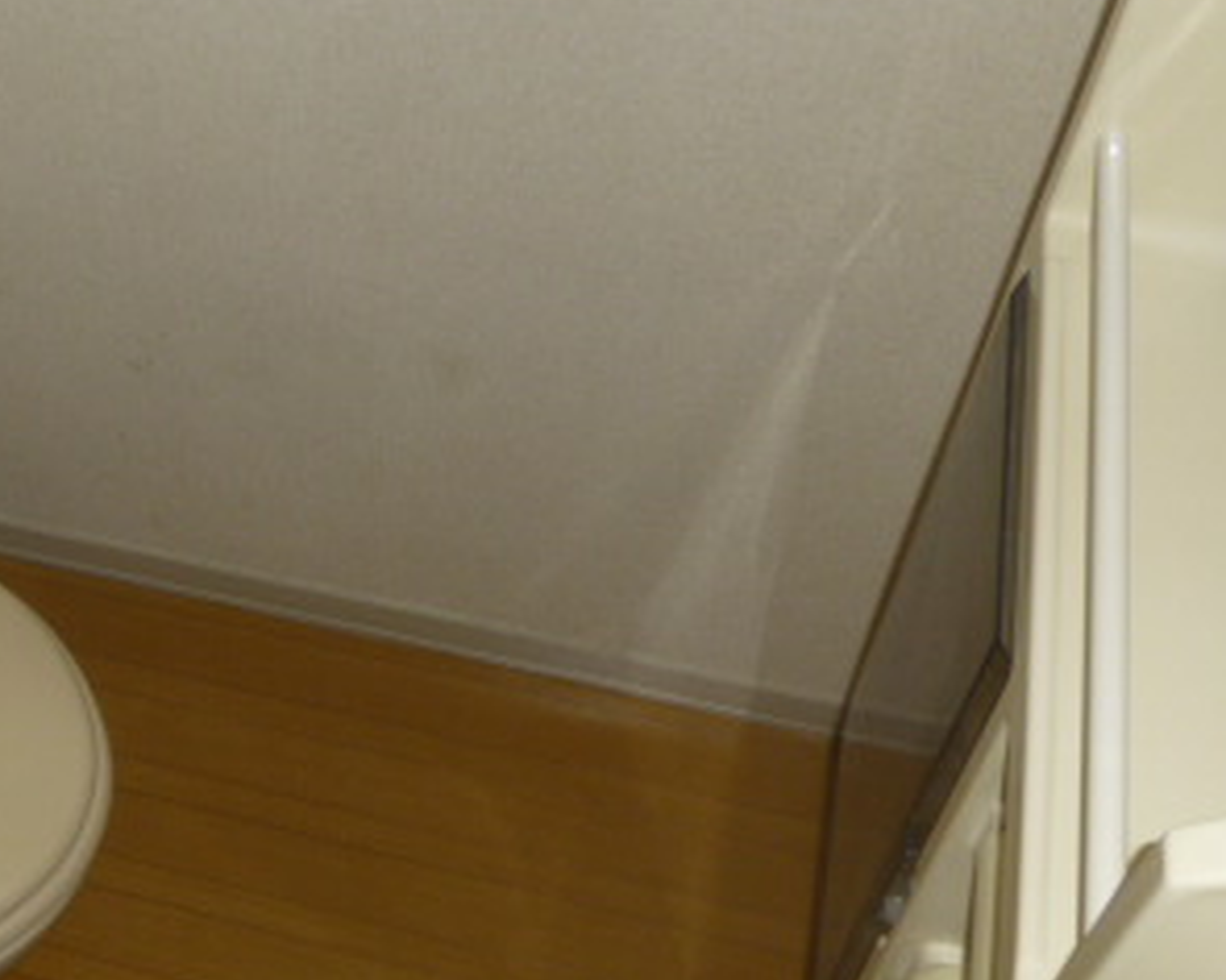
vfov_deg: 28.4
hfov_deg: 32.9
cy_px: 332
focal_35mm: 53
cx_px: 42
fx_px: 1923
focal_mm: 4.5
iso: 100
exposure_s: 1/60
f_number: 3.1
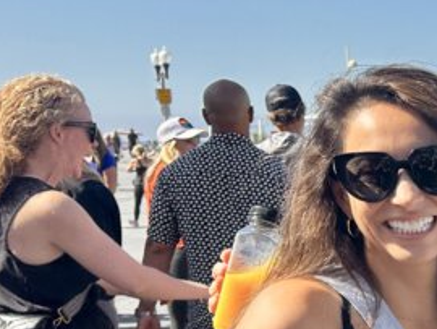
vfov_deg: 15.8
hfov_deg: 18.2
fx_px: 1150
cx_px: 723
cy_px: 370
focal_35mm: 91
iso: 80
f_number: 1.78
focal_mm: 6.86
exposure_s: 1/3356
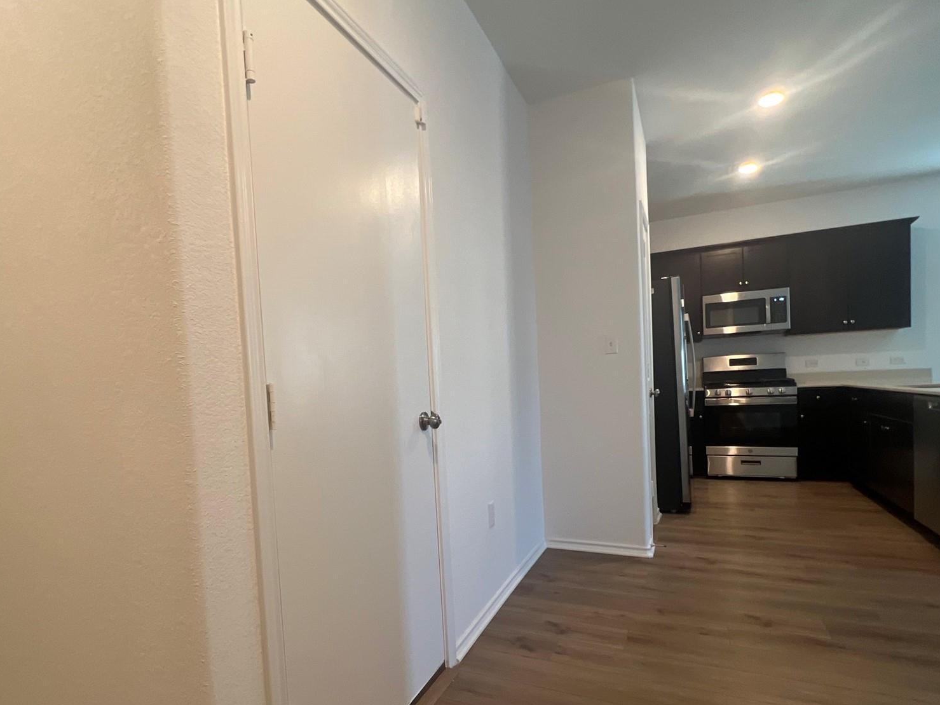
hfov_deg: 87.6
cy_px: 406
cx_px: 440
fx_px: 489
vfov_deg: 71.2
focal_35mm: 18
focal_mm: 1.57
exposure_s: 1/30
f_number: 1.8
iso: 80
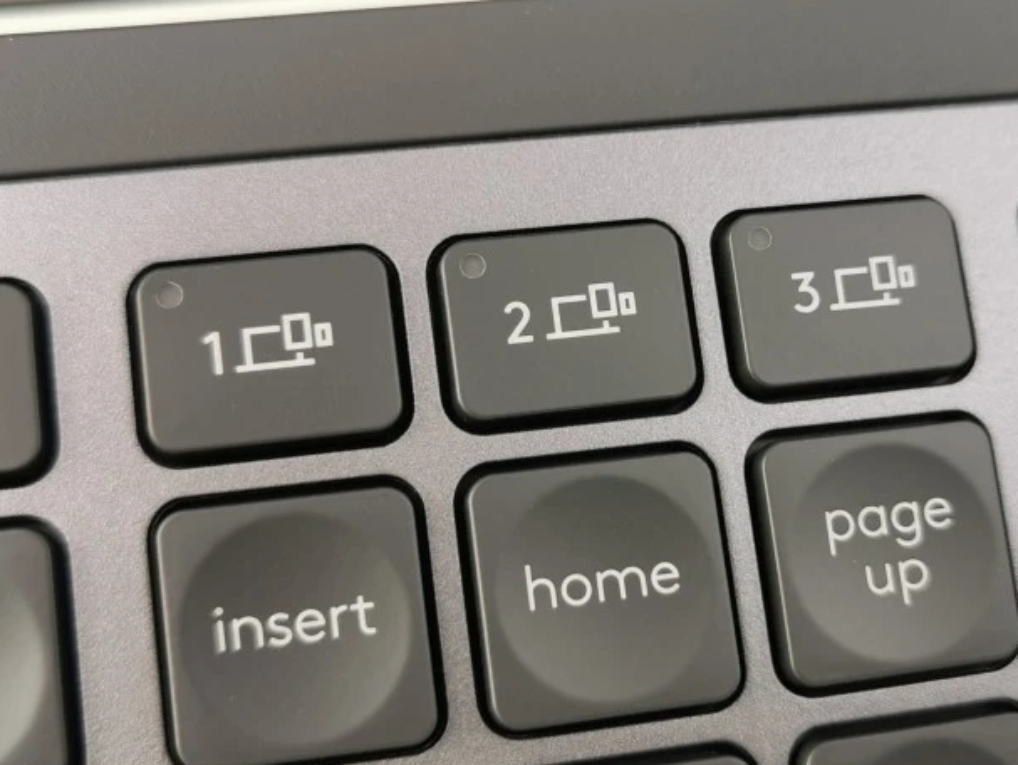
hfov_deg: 35.4
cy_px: 379
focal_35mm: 54
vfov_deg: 27.1
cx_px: 600
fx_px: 1589
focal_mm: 5.56
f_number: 1.6
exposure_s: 1/398
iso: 50
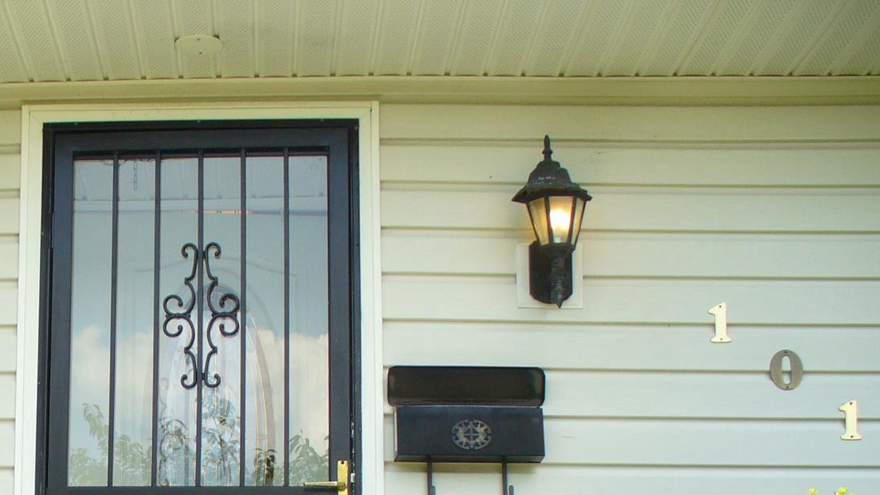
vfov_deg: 15.5
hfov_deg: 27.4
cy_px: 586
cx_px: 117
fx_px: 1750
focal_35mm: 75
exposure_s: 1/320
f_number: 2.8
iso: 80
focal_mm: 6.1
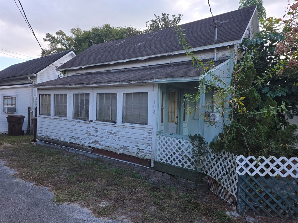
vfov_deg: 58.9
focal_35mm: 23
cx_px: 149
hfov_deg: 73.9
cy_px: 112
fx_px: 198
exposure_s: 1/278
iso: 12
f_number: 1.7
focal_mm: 6.25
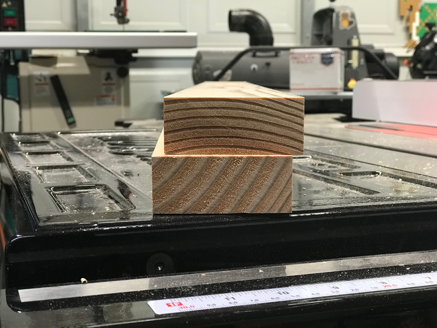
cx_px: 218
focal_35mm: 57
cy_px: 164
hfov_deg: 33.8
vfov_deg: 25.7
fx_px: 720
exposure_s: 1/60
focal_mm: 6.6
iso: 200
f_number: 2.8
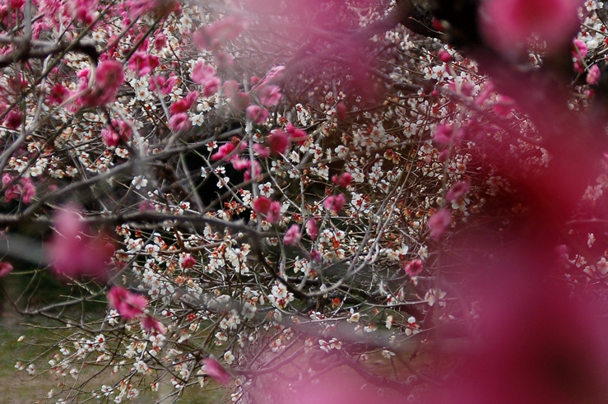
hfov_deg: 25.7
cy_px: 262
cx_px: 357
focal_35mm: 79
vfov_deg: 17.2
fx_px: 1333
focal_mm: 38
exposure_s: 1/250
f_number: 5
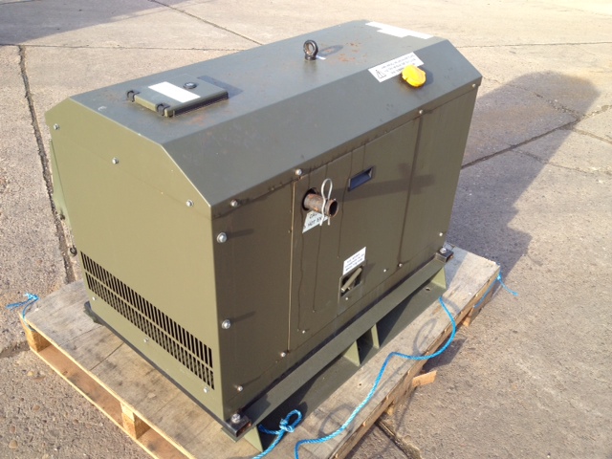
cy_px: 230
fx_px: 619
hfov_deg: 52.6
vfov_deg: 40.7
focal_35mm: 35
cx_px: 306
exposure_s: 1/341
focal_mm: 4.28
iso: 64
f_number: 2.4
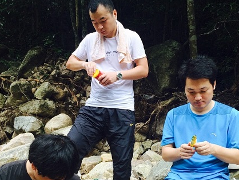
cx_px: 122
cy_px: 147
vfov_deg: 29.5
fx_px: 332
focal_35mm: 48
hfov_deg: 39.6
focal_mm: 4.15
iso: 32
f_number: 2.2
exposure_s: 1/165
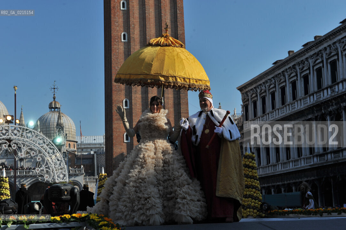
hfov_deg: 28.9
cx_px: 173
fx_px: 672
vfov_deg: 19.4
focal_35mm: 70
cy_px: 115
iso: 200
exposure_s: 1/800
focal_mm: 70
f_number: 11
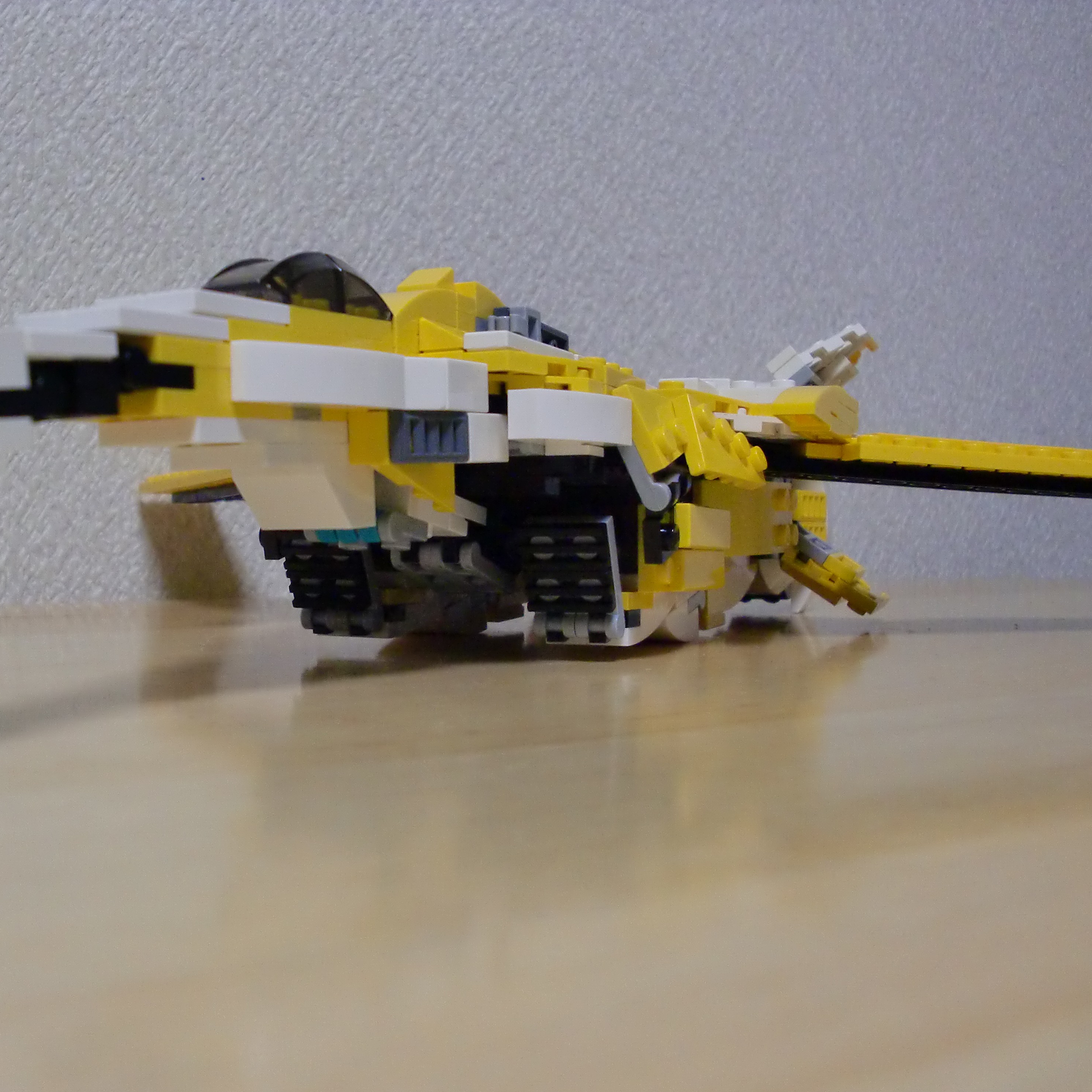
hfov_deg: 39.0
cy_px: 553
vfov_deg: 39.2
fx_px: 1535
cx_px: 440
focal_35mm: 43
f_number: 2.8
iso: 500
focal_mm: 6.3
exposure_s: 1/60
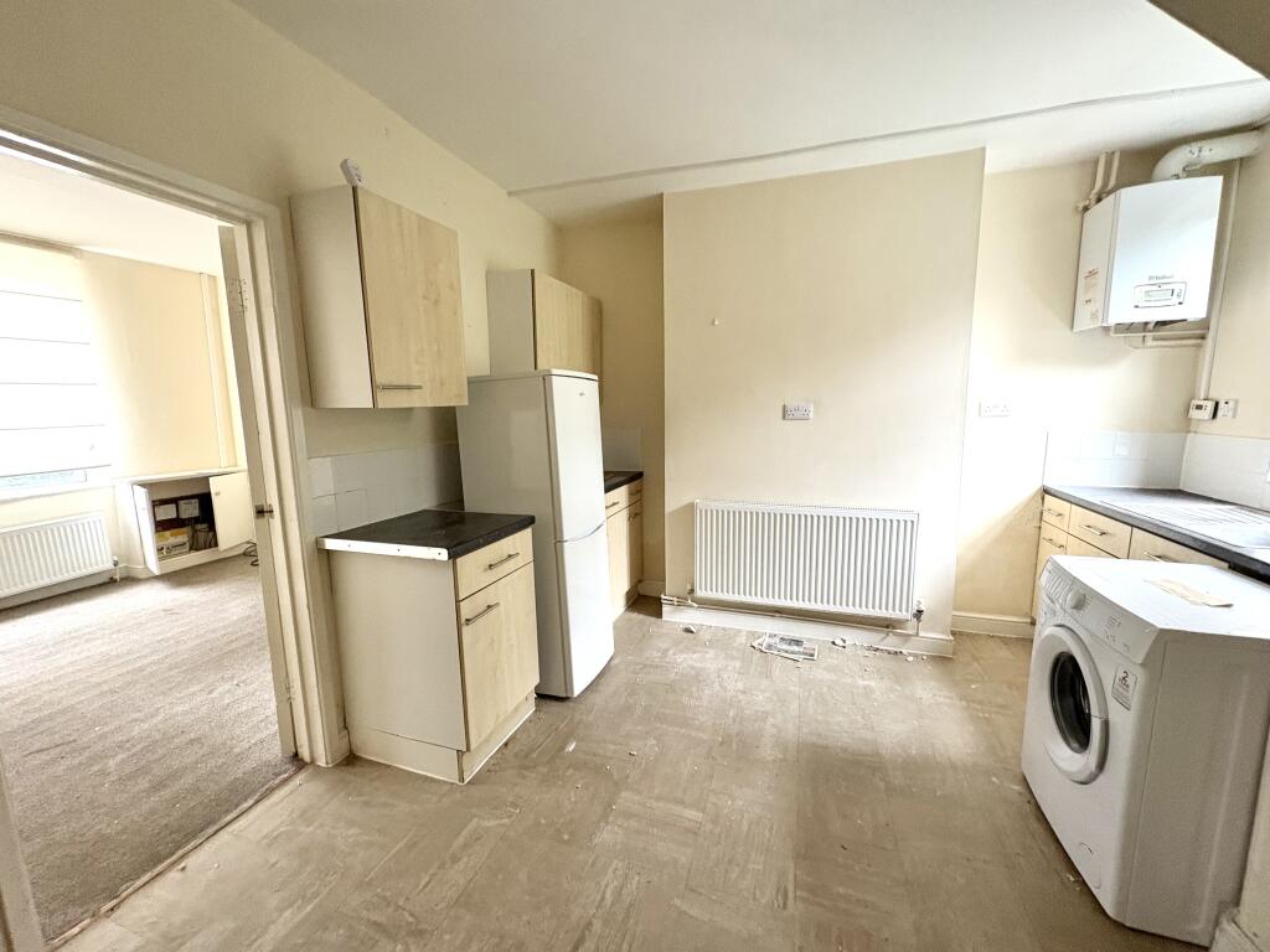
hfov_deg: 102.1
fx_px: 514
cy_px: 476
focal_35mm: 14
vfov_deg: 85.7
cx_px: 635
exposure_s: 1/60
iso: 400
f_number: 2.2
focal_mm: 2.22
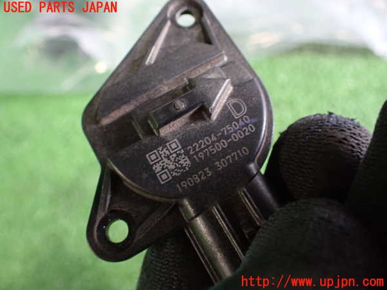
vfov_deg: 46.8
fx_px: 335
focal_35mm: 30
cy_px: 145
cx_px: 194
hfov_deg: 60.0
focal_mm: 5.4
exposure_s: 1/60
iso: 800
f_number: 2.3
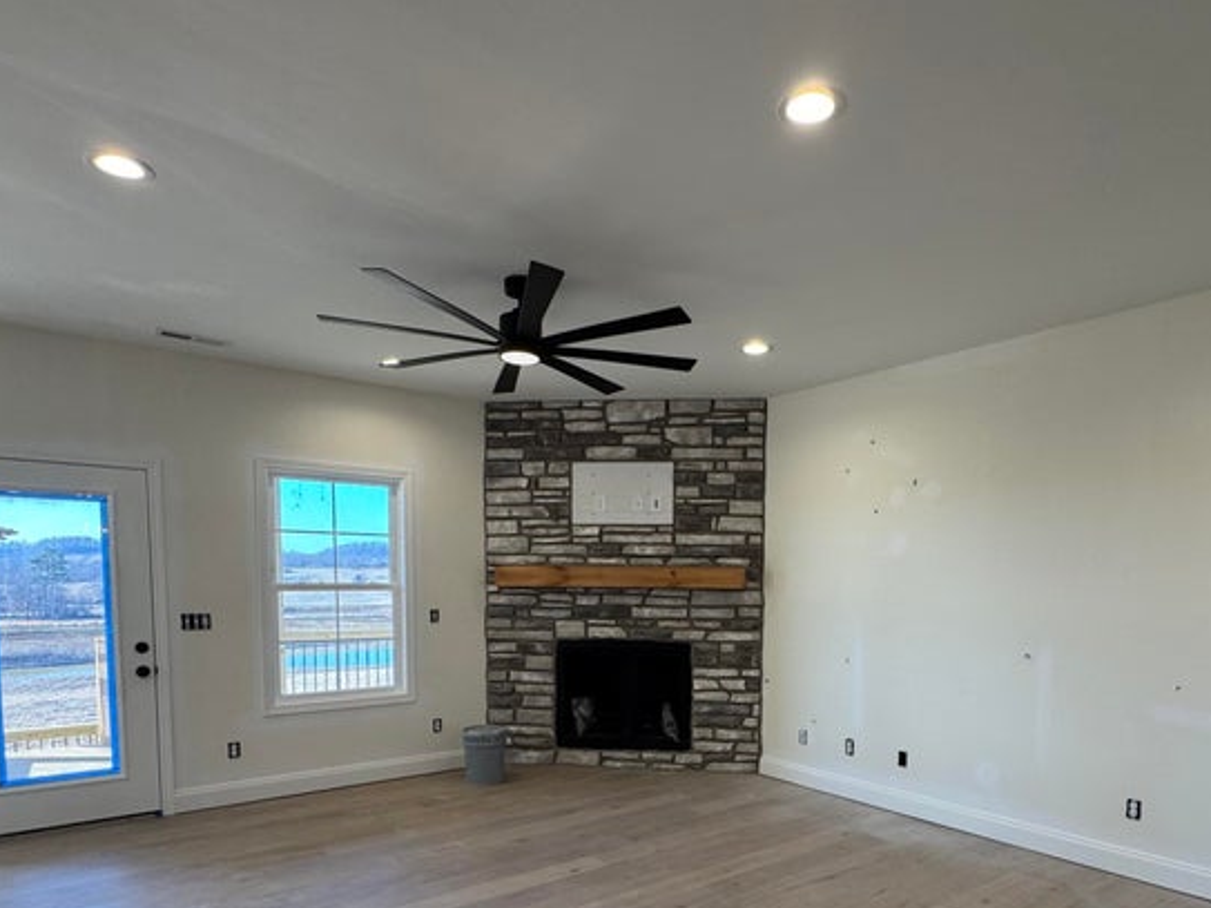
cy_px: 638
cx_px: 679
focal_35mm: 22
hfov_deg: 76.1
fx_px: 769
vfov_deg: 59.0
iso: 80
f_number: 2.2
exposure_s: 1/120
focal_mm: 2.22
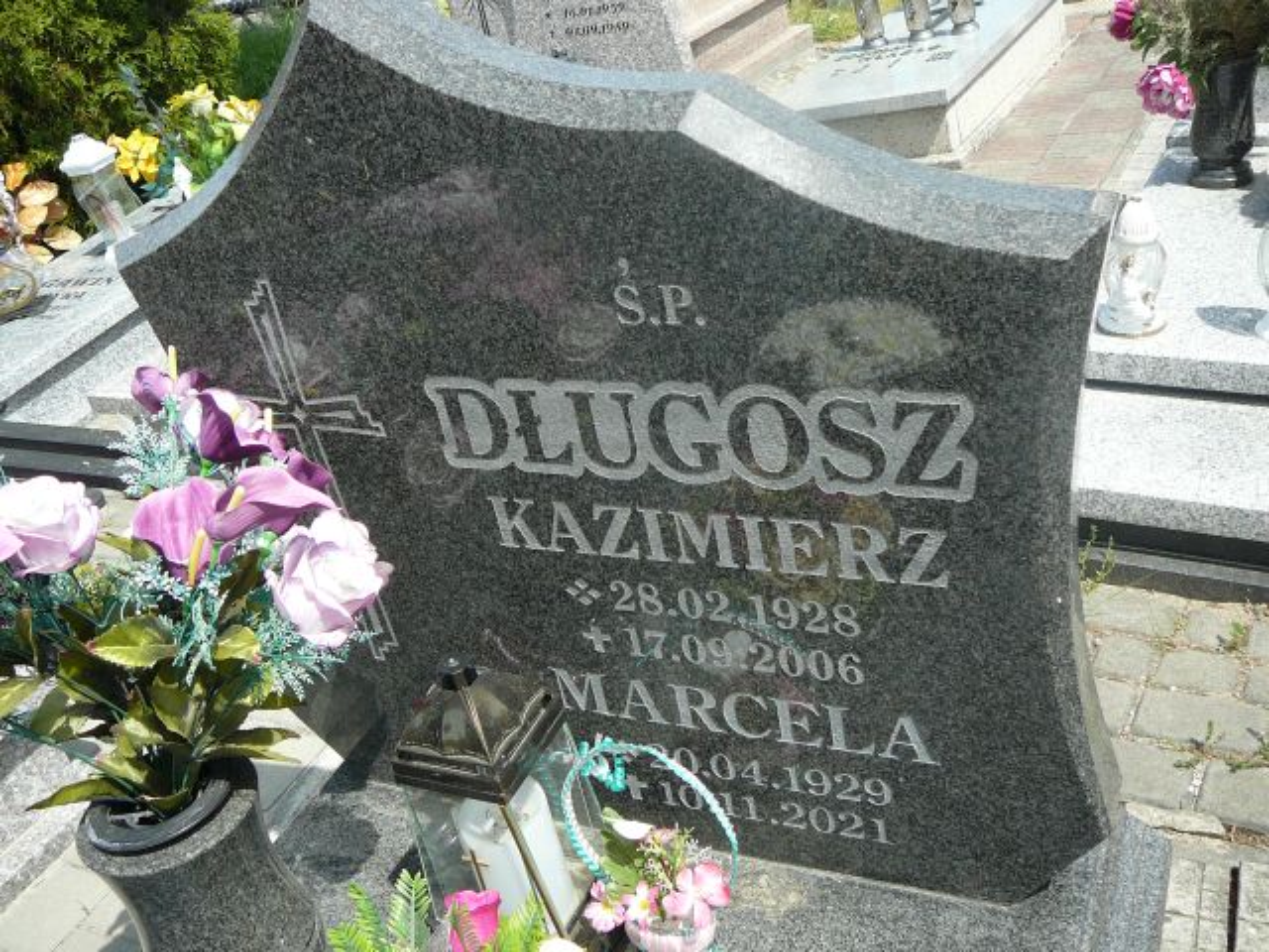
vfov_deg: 40.7
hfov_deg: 52.6
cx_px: 634
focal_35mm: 35
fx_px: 1283
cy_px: 476
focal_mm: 5.2
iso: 80
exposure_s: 1/640
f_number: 2.8
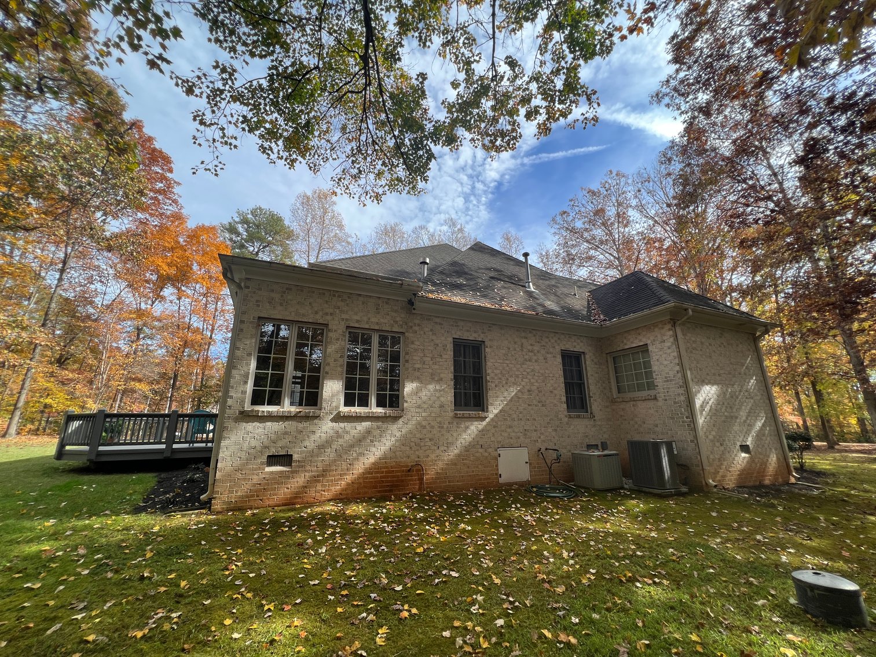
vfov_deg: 89.9
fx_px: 329
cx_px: 438
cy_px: 328
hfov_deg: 106.2
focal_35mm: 13
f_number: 1.8
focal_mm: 1.57
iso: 32
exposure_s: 1/589
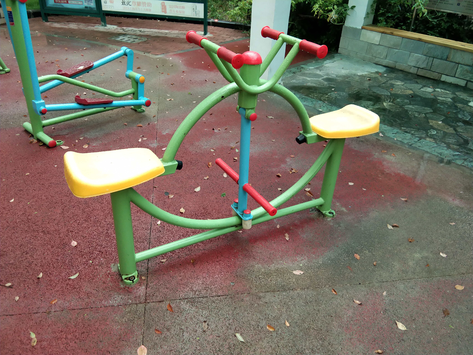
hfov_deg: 58.4
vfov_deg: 45.4
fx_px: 424
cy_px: 178
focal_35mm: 31
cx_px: 236
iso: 125
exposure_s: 1/50
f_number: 2.2
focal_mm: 3.69
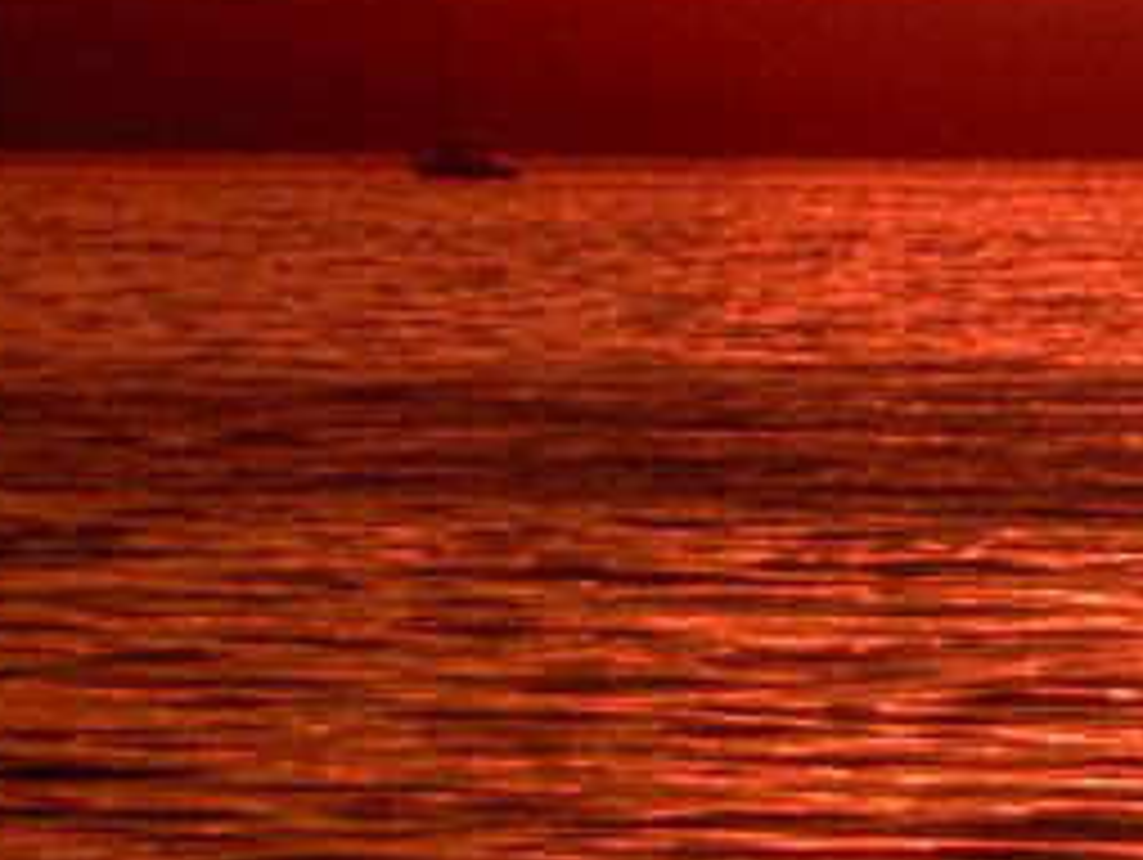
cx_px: 1588
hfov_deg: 0.8
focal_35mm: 2359
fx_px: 77966
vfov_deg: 0.6
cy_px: -194
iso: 125
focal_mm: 135
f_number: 6.4
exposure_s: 1/500
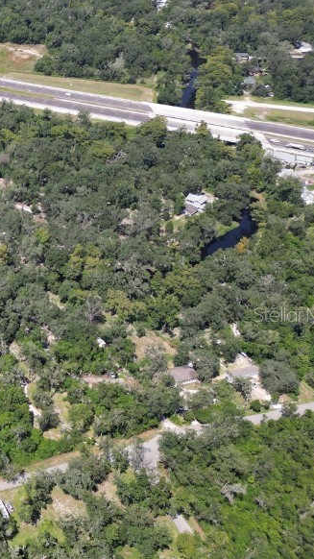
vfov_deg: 44.5
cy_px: 314
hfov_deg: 21.9
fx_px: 681
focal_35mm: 46
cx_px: -148
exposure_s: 1/2000
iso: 110
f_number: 1.7
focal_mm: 6.72
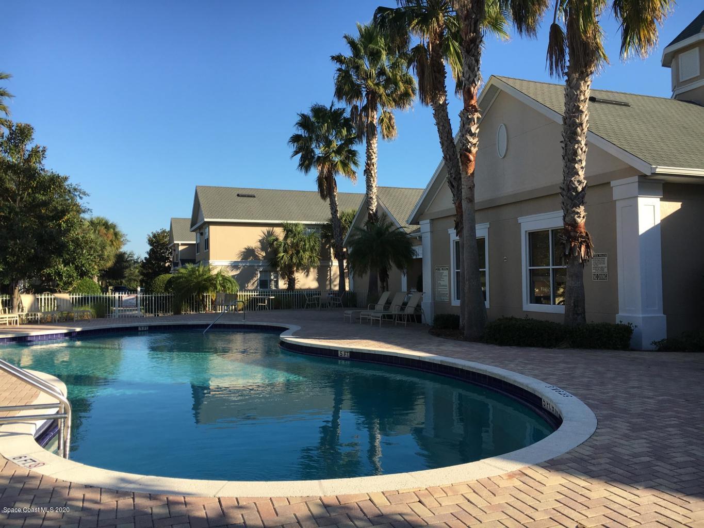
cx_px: 352
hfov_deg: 61.7
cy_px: 264
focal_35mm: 29
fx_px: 590
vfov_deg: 48.2
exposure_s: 1/1012
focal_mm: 4.15
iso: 25
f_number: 2.2
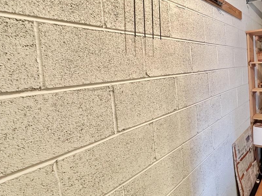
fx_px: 189
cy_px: 77
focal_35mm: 25
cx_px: 209
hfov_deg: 63.5
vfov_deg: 54.5
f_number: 2.2
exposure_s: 1/60
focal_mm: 2.22
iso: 250
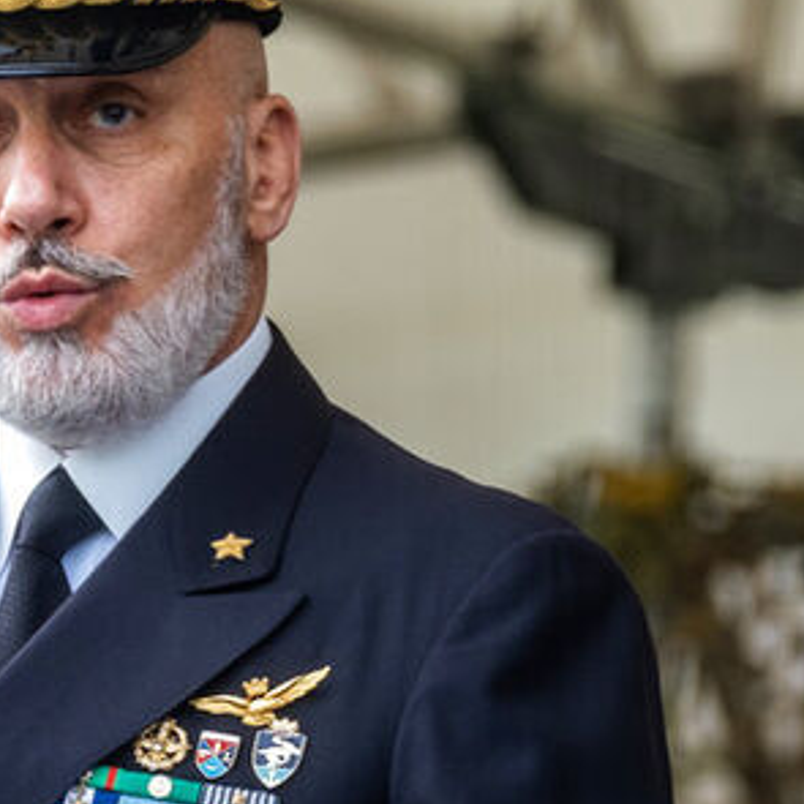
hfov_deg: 1.4
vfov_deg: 1.4
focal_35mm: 1230
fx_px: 32321
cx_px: -93
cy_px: 481
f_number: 5.6
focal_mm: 290.6
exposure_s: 1/300
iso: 400
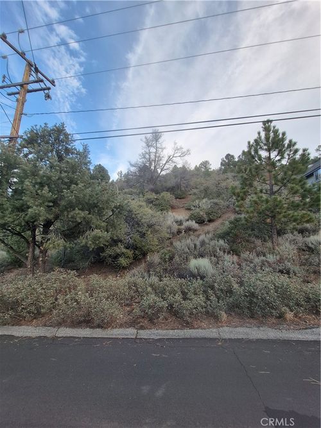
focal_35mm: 13
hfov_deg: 89.9
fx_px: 161
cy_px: 214
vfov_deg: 106.2
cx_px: 160
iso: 50
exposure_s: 1/432
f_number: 2.2
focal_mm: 1.74
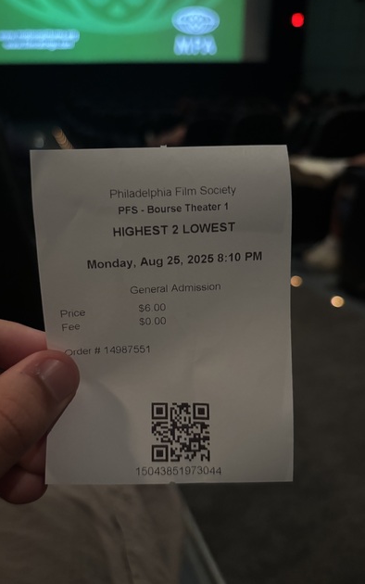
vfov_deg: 66.5
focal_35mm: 28
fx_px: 445
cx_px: 159
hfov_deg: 44.5
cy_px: 289
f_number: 1.6
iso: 1000
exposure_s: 1/30
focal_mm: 5.96
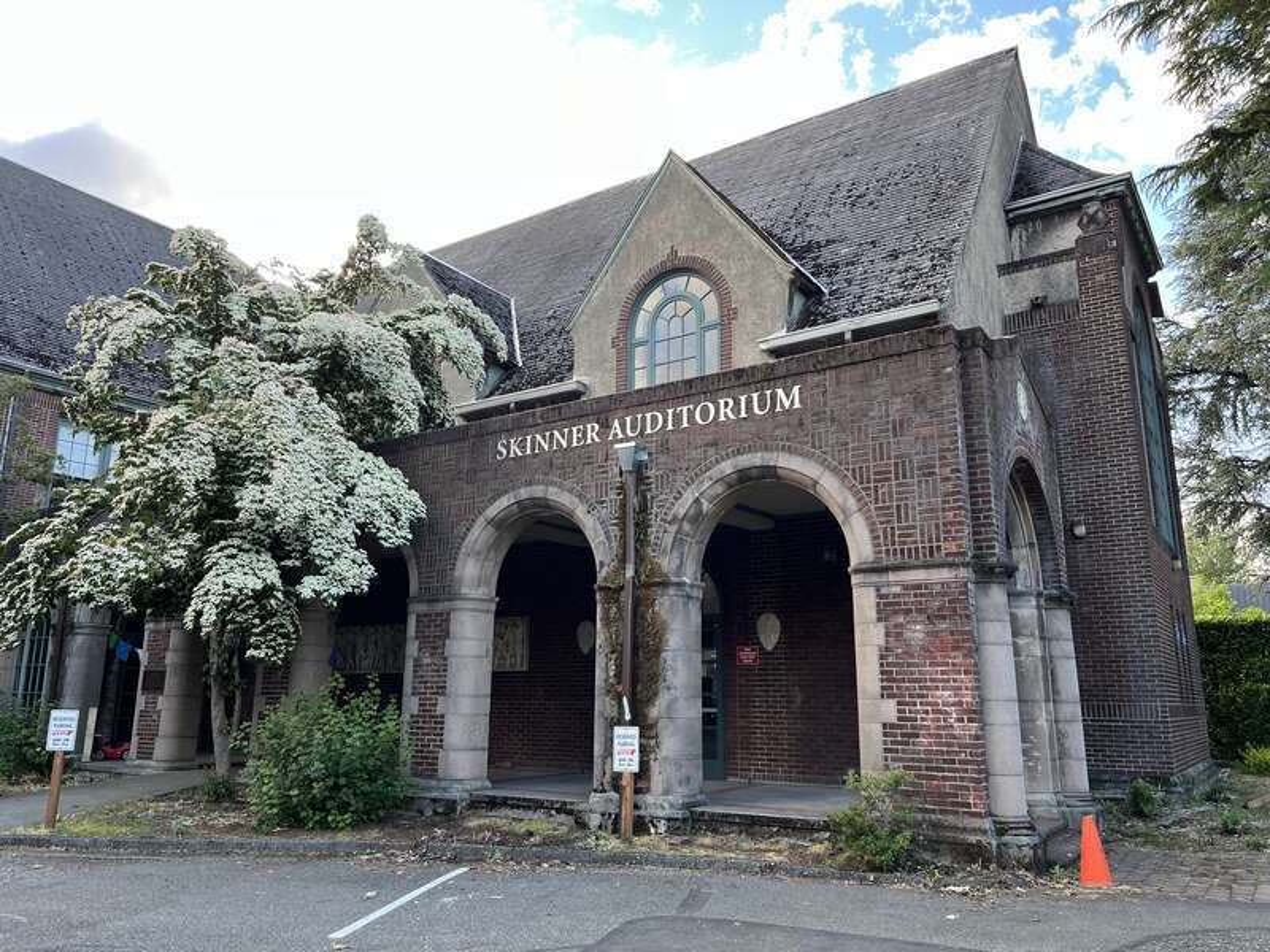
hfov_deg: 67.3
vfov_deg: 53.1
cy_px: 476
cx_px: 635
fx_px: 954
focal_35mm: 26
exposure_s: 1/122
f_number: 1.6
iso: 40
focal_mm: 5.1
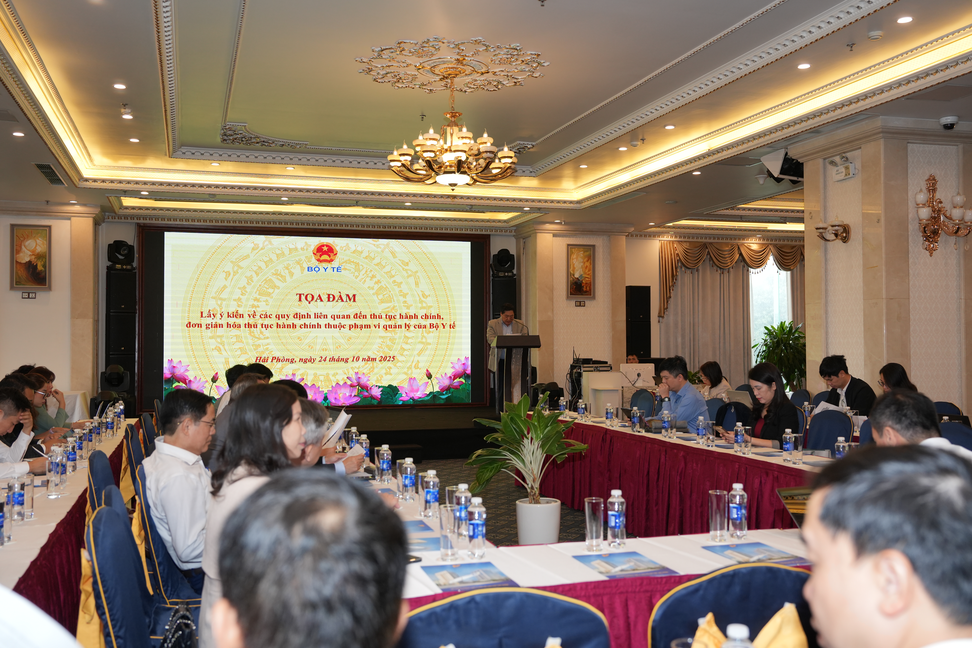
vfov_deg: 37.9
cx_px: 486
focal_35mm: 35
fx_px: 945
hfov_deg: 54.4
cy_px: 324
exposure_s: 1/160
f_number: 4
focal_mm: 35
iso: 800
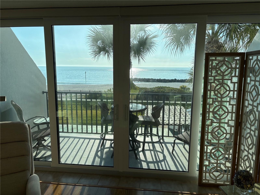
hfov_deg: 67.3
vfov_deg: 53.1
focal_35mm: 26
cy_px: 98
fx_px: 195
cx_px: 130
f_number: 1.6
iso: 50
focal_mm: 5.96
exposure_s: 1/2208
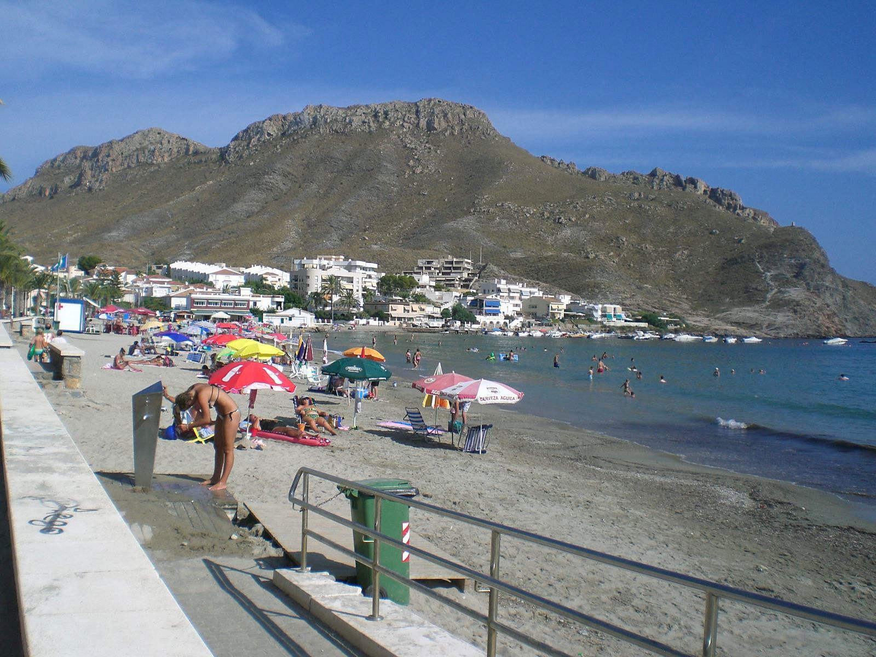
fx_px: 962
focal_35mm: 38
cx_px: 438
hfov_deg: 49.0
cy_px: 328
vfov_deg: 37.7
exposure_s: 1/640
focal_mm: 6.3
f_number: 4.4
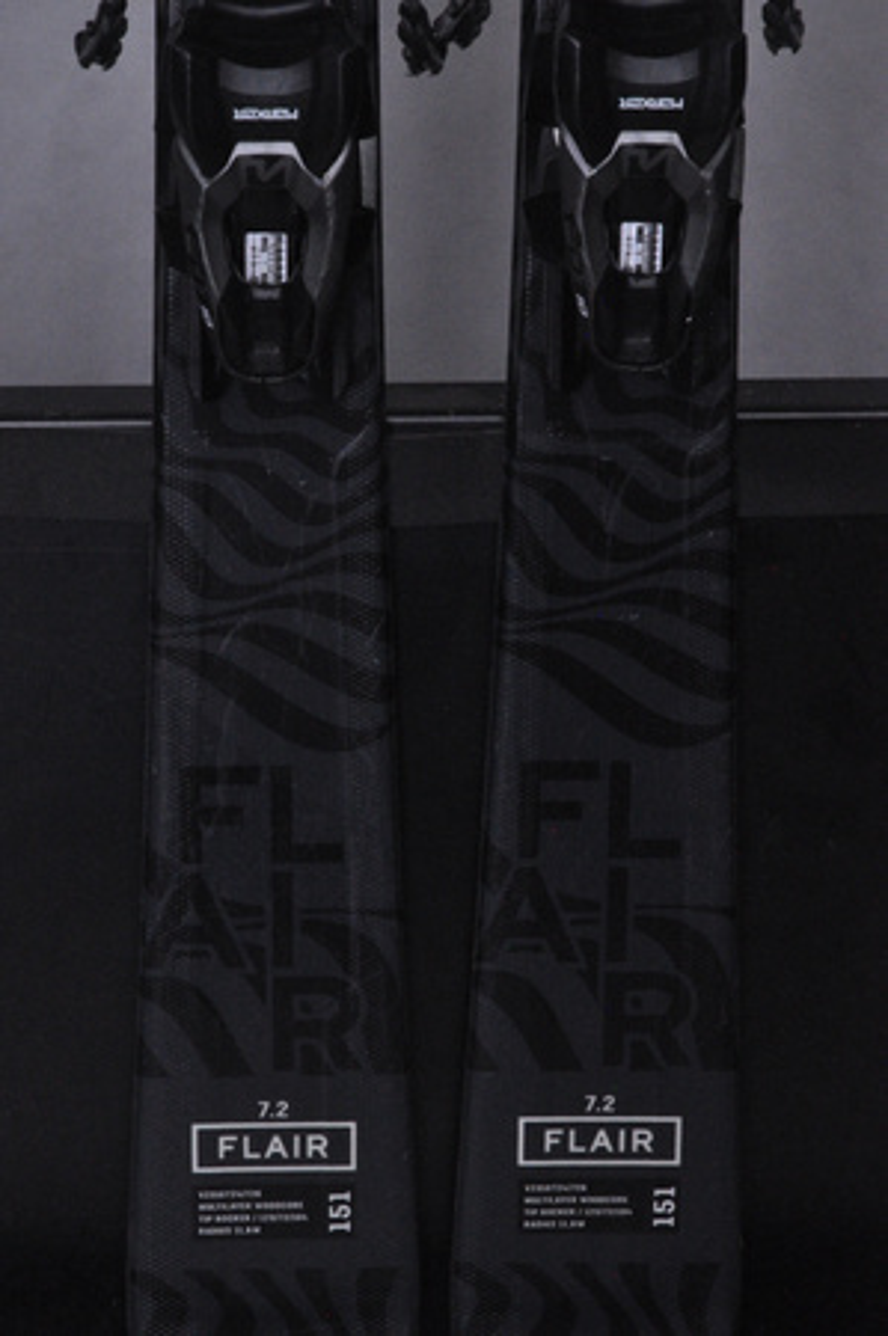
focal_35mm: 135
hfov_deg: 10.1
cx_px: 444
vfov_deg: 15.2
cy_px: 668
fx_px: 5006
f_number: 11
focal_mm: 90
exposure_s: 1/125
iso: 3200
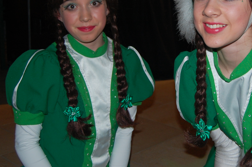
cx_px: 186
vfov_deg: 24.3
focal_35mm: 55
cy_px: 39
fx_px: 385
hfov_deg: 35.5
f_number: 3.8
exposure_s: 1/60
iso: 400
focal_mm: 20
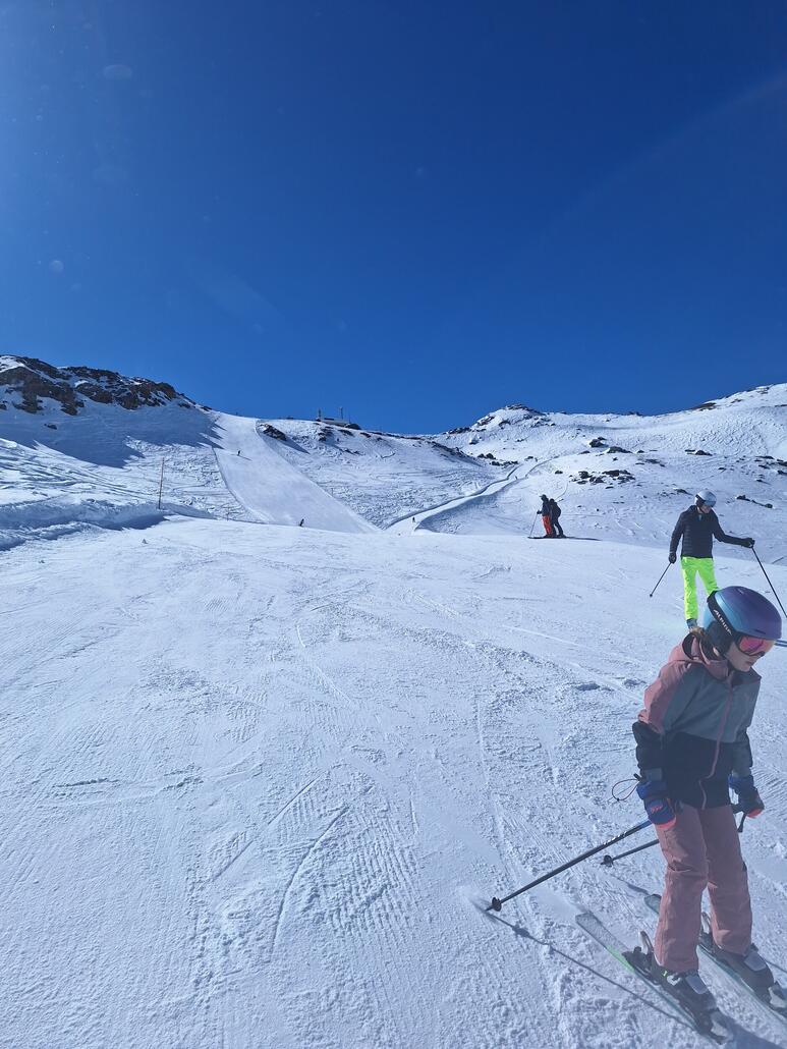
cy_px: 524
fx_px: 697
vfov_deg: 73.9
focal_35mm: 23
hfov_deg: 58.9
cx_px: 394
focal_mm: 5.54
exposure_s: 1/6803
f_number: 1.8
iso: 25
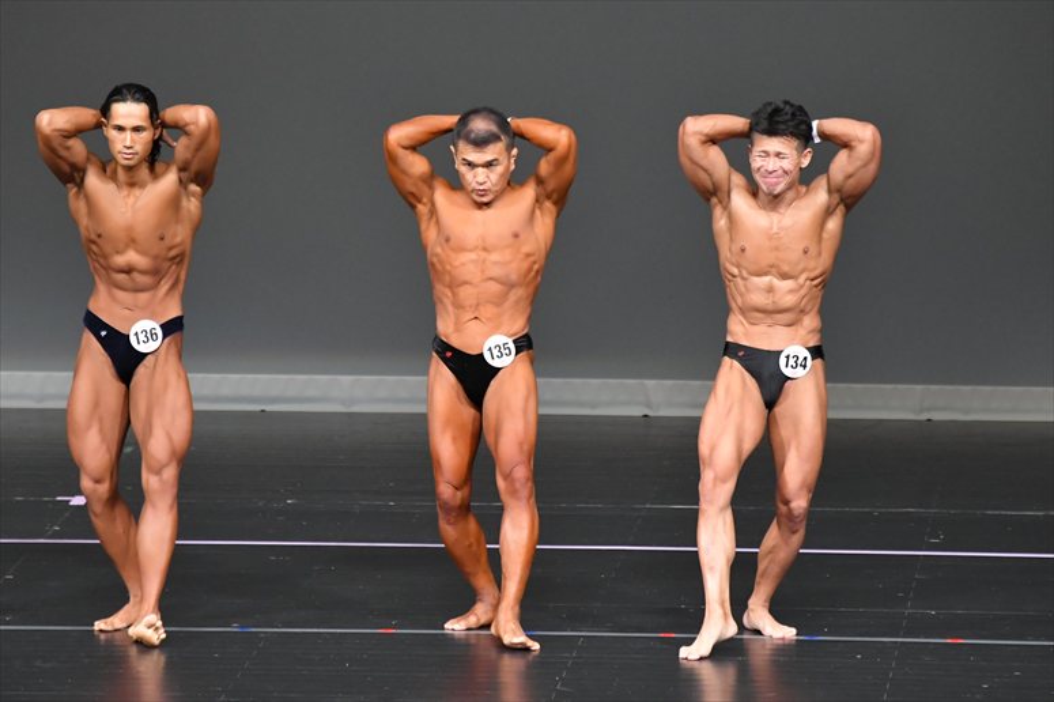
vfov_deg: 4.4
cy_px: 351
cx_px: 527
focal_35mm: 315
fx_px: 9218
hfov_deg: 6.5
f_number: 5.6
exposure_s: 1/400
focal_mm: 210
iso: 5000
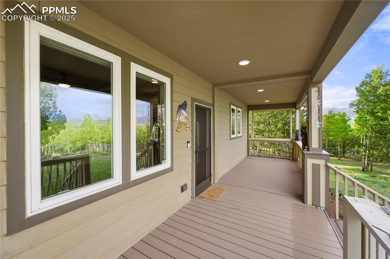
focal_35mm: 14
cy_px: 130
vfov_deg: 81.1
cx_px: 195
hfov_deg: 104.3
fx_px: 152
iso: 400
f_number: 8
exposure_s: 1/80
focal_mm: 14
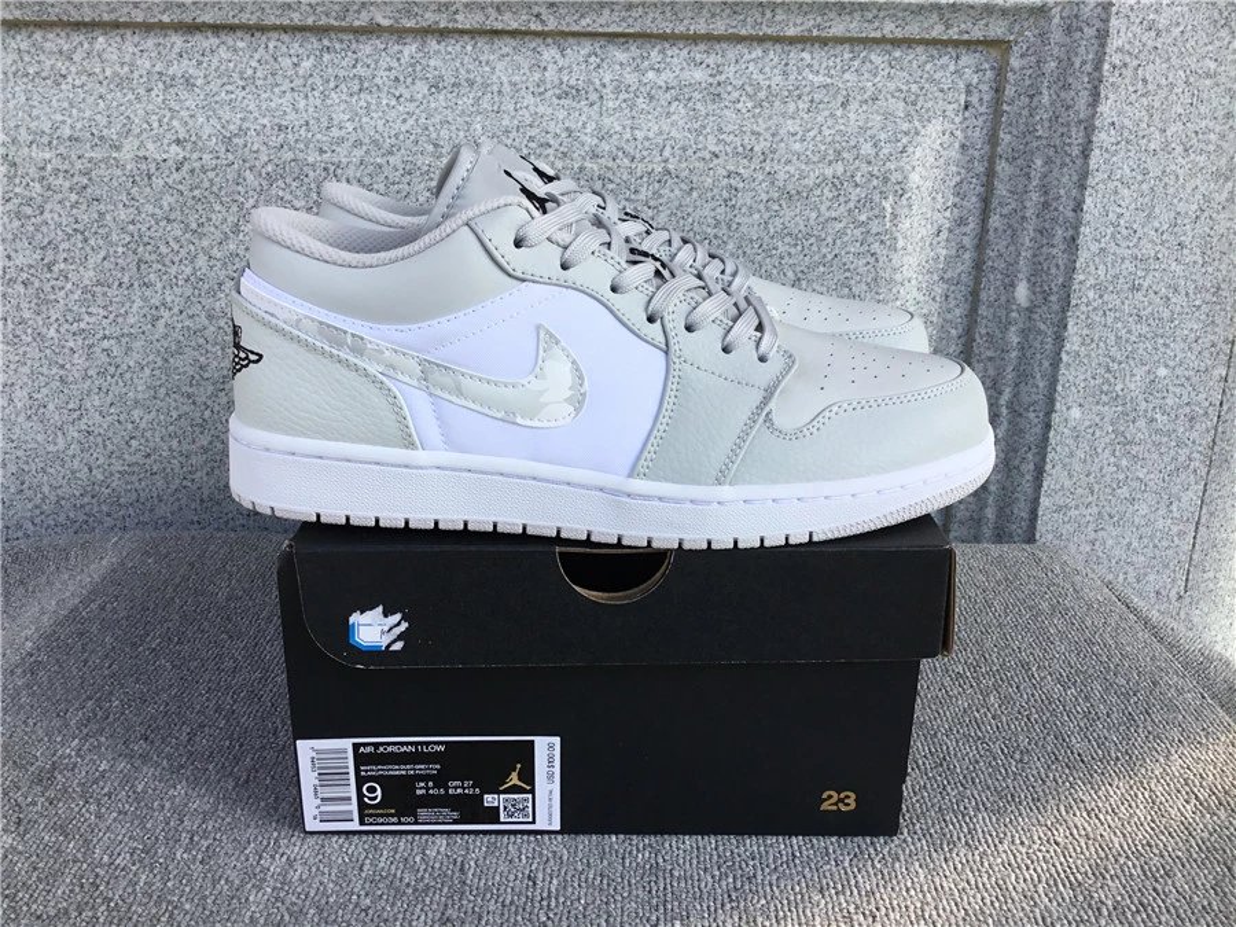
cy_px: 464
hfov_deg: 58.4
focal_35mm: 31
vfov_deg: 45.4
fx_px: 1107
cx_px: 618
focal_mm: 3.3
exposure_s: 1/433
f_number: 2.4
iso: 25
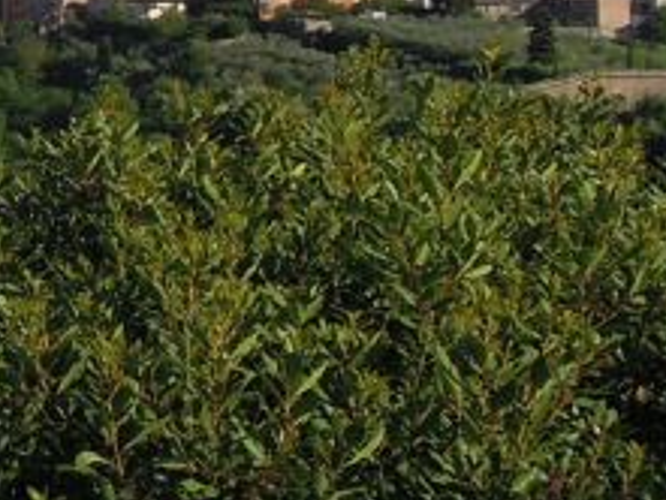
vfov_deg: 13.2
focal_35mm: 111
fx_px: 2137
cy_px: 21
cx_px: -657
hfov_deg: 14.7
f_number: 4.5
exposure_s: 1/1250
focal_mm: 4.3
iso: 160
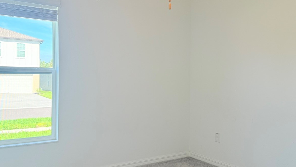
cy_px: 83
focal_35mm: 36
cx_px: 153
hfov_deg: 55.3
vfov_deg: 32.8
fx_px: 283
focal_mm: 6.76
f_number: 1.78
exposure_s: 1/256
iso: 100
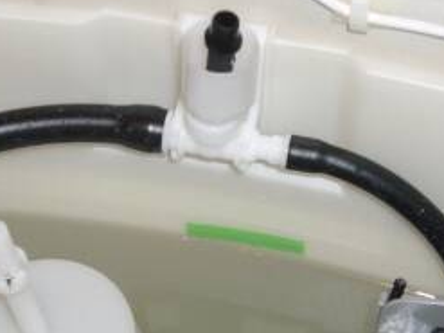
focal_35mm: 94
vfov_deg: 15.7
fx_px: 1205
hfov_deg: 20.9
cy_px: 232
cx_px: 194
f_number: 3.3
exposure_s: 1/30
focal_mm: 6.9
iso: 100
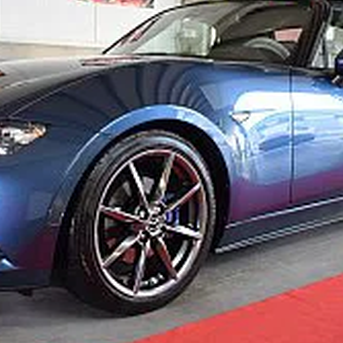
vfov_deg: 31.1
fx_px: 617
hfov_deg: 31.1
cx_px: 150
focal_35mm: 55
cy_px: 149
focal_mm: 18
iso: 400
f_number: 4
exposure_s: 1/60
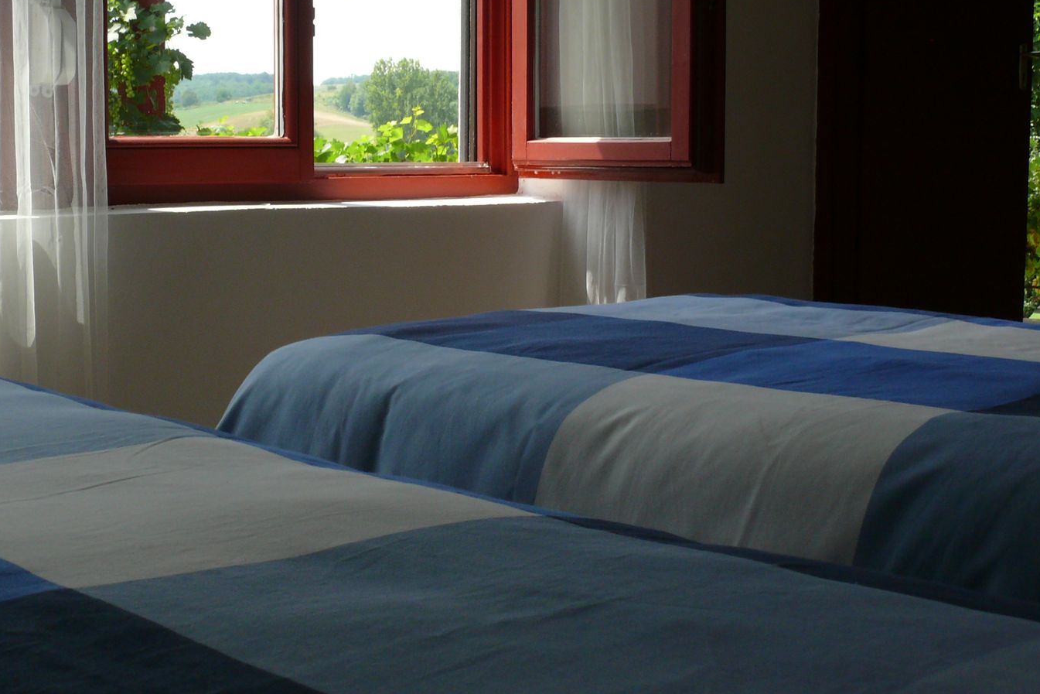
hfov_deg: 37.2
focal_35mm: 53
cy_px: 322
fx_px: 1531
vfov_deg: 25.5
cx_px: 359
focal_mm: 7.4
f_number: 5
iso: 100
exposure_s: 1/200
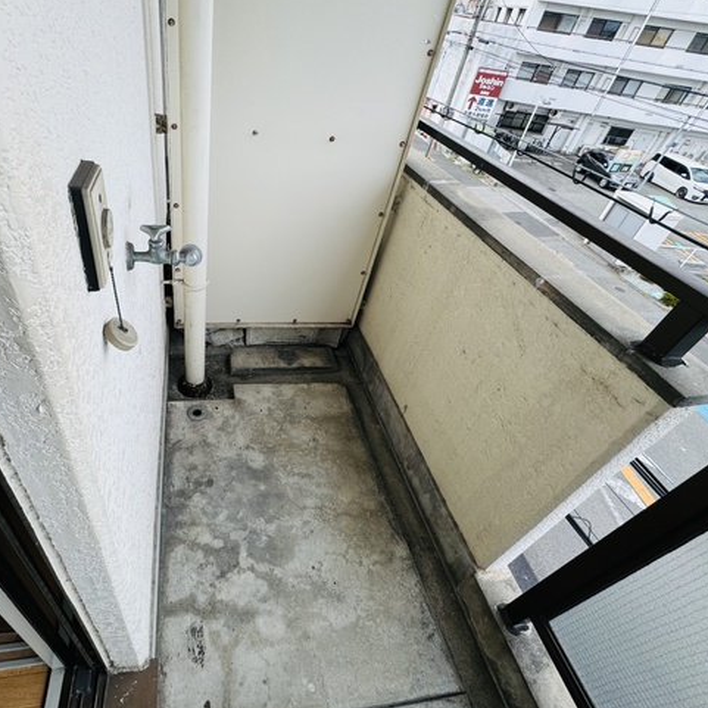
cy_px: 330
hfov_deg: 79.2
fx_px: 417
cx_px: 263
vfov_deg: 80.6
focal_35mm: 18
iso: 40
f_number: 2.2
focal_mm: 2.22
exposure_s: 1/313
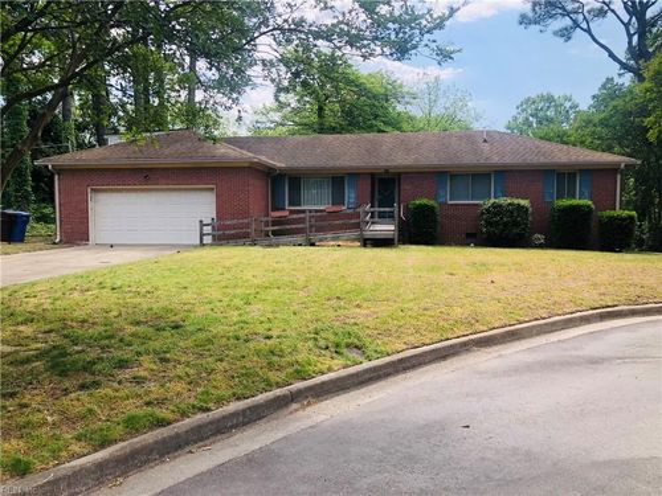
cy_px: 248
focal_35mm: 28
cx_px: 331
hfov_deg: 63.4
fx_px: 535
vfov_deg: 49.7
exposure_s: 1/783
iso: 20
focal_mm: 3.99
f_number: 1.8
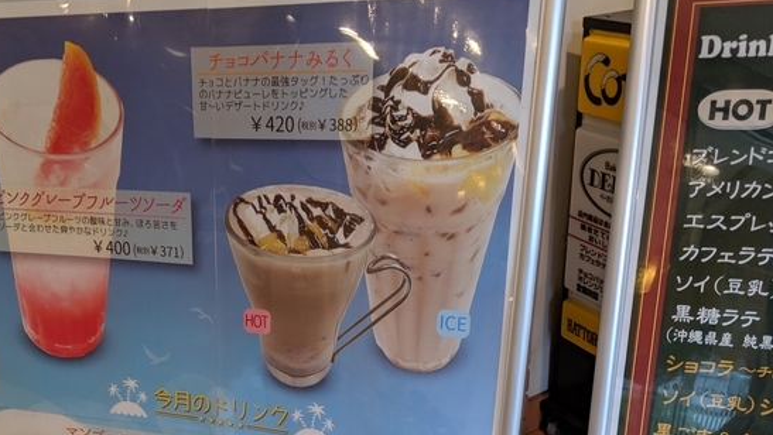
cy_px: 408
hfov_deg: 46.8
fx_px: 882
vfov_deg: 26.6
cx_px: 277
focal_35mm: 43
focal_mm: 4.44
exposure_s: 1/90.3
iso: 115
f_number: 1.8
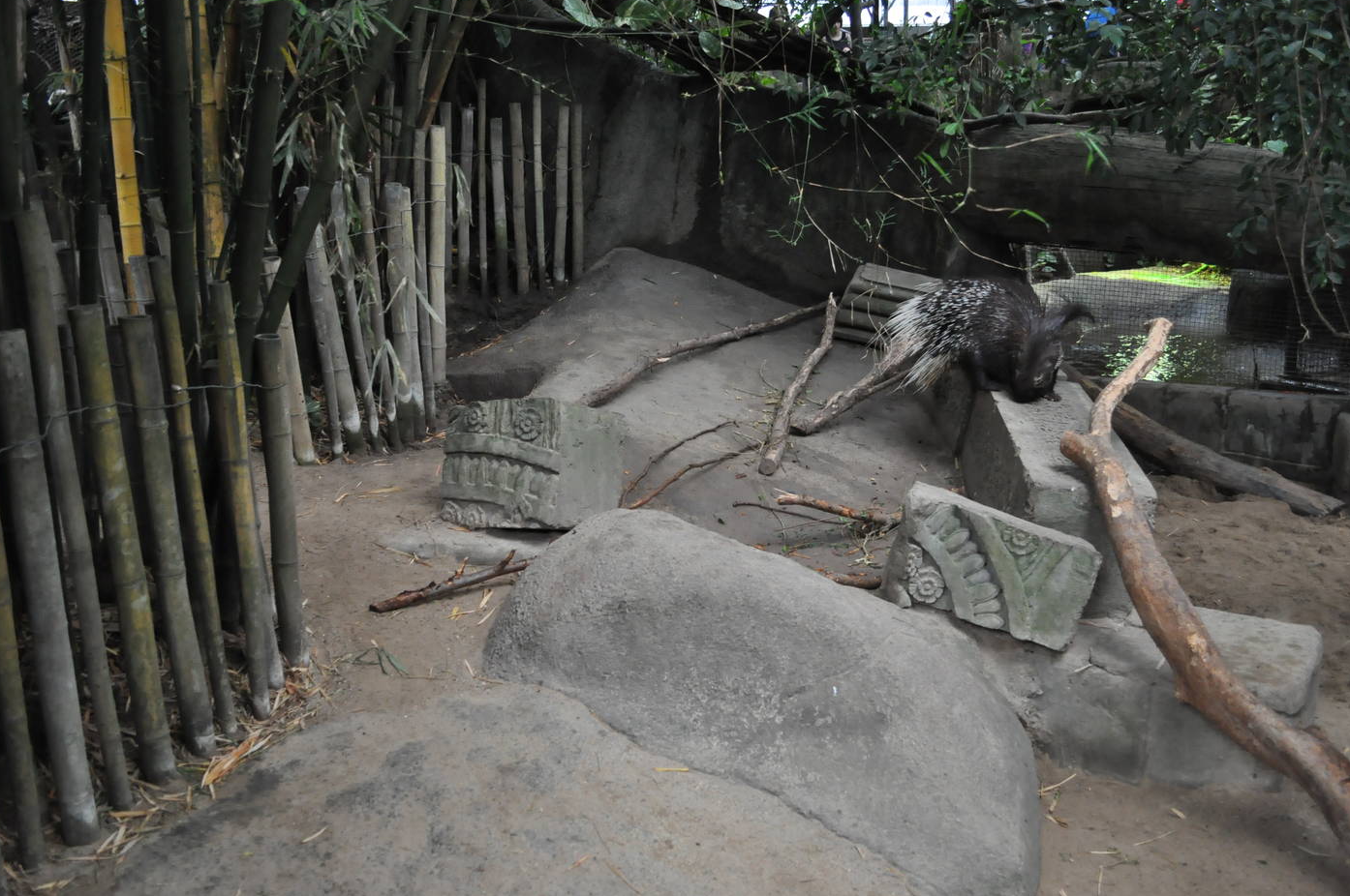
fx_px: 1161
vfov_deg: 42.2
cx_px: 704
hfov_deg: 60.3
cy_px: 446
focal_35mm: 31
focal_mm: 18
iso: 1600
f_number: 3.5
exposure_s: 1/125
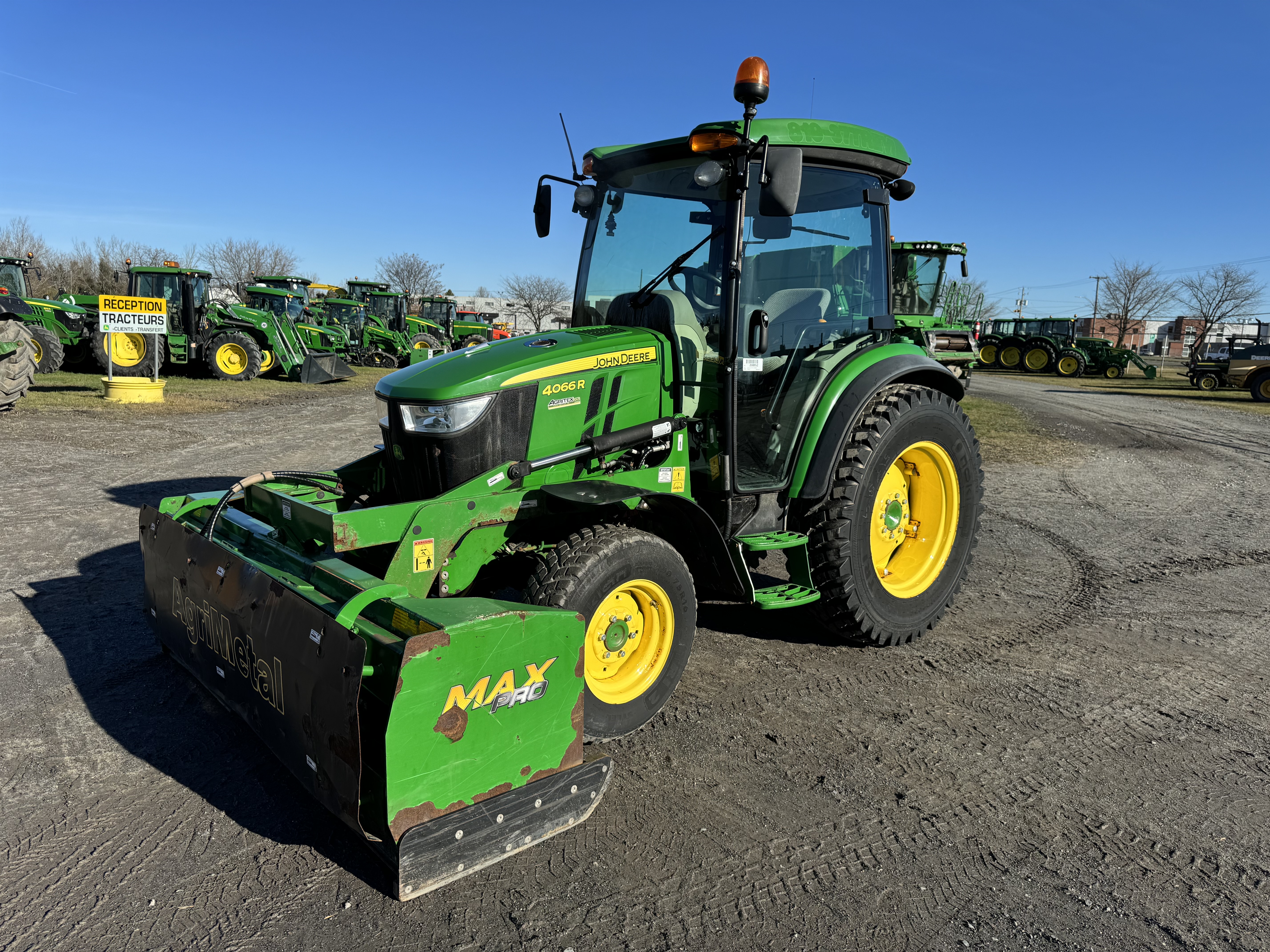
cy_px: 476
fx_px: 881
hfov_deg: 71.6
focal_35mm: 24
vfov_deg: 56.8
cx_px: 635
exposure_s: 1/4049
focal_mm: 6.76
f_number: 1.78
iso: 80
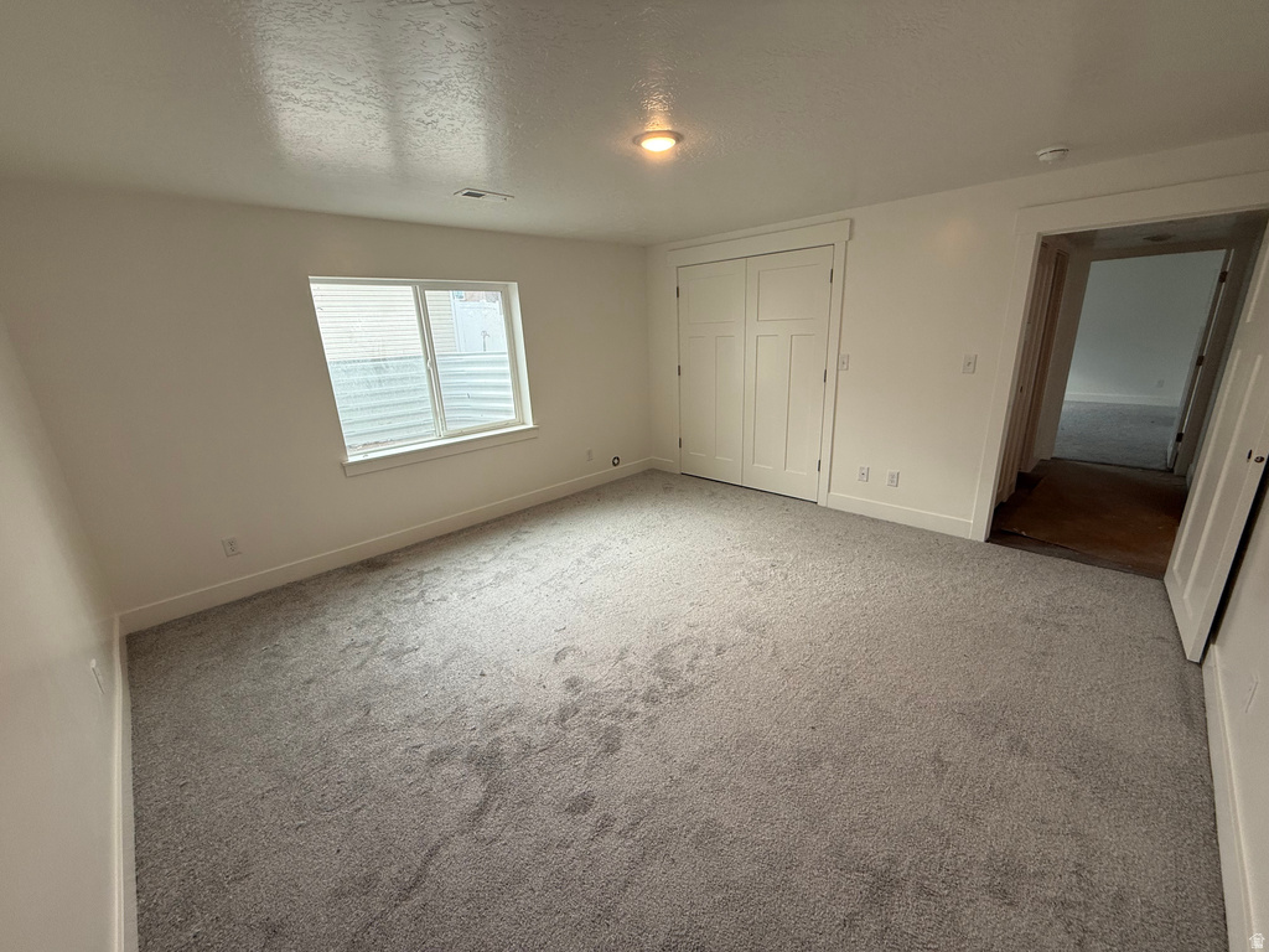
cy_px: 476
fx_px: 513
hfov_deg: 102.1
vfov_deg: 85.7
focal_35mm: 14
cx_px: 634
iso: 100
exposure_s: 1/120
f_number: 2.2
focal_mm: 2.22
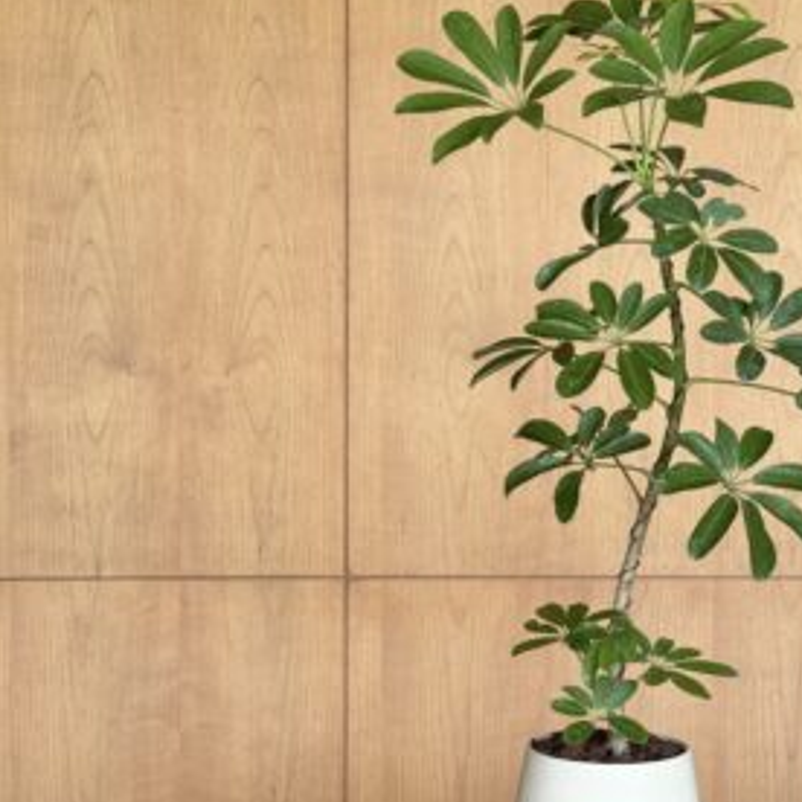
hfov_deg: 21.1
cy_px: 275
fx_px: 2149
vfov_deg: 21.1
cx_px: 439
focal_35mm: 82
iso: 64
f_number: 1.78
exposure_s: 1/121
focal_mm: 6.76
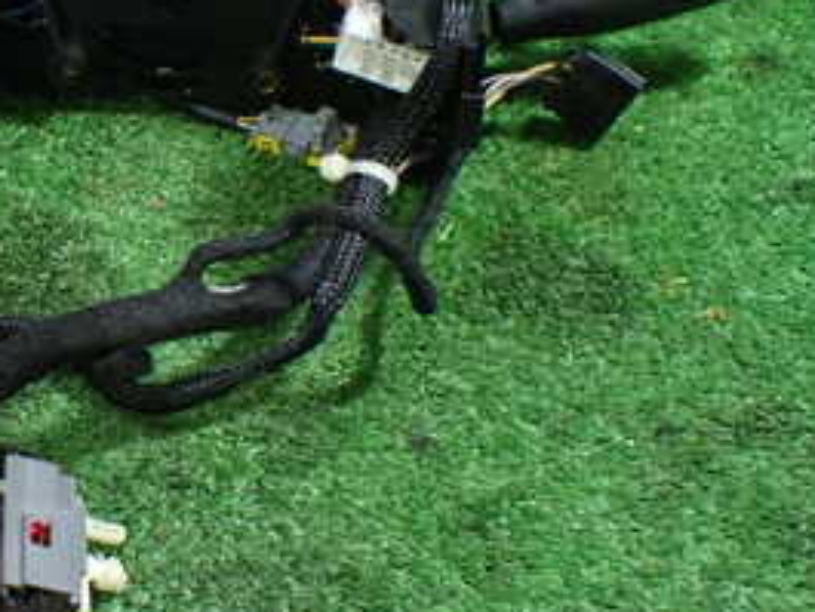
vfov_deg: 21.6
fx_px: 1602
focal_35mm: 68
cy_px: 292
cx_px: -43
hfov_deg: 26.6
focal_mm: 5.4
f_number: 2.3
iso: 800
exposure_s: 1/80
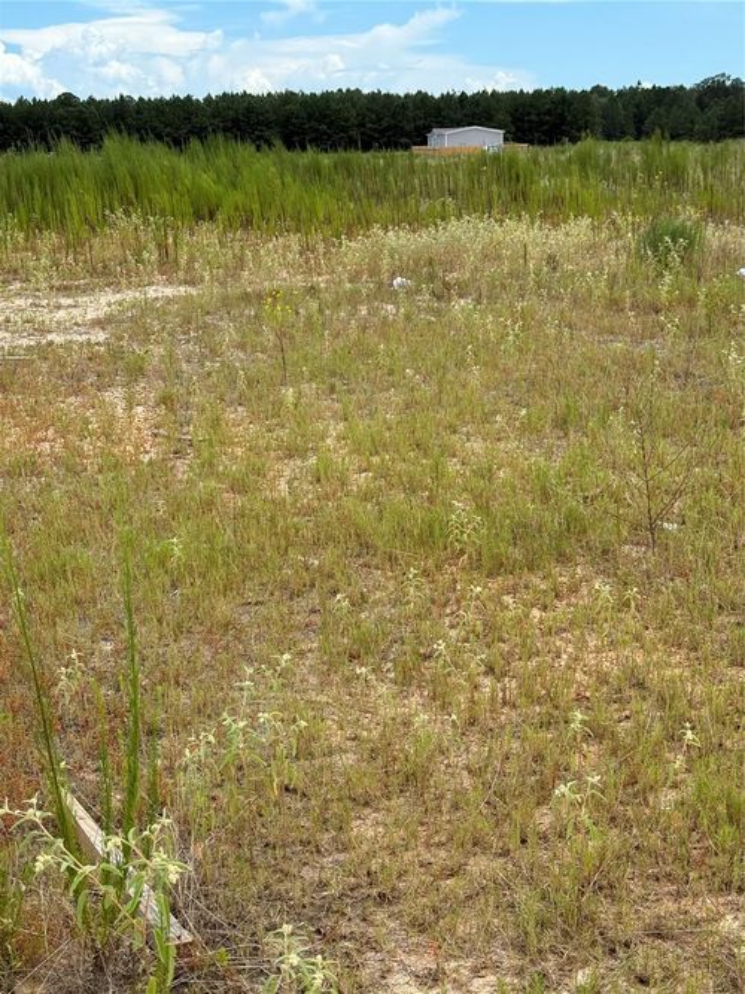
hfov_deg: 30.3
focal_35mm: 48
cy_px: 497
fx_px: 1378
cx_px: 372
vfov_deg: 39.7
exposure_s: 1/2865
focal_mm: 6.76
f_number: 1.78
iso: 100
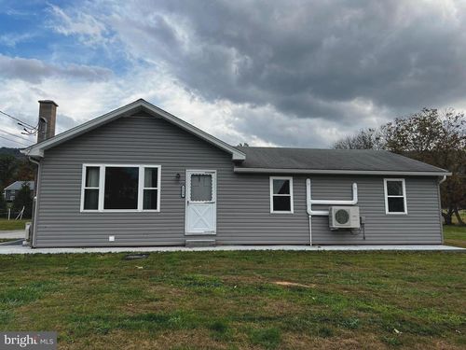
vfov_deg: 53.1
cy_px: 175
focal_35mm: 26
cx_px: 233
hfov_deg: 67.3
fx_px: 350
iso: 50
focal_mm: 5.7
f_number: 1.5
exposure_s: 1/873
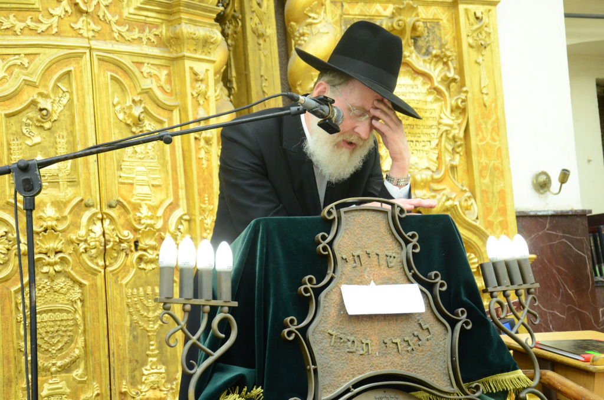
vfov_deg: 15.6
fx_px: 1456
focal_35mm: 87
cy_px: 200
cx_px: 302
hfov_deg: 23.4
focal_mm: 58
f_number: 5.6
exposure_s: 1/80
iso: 1000
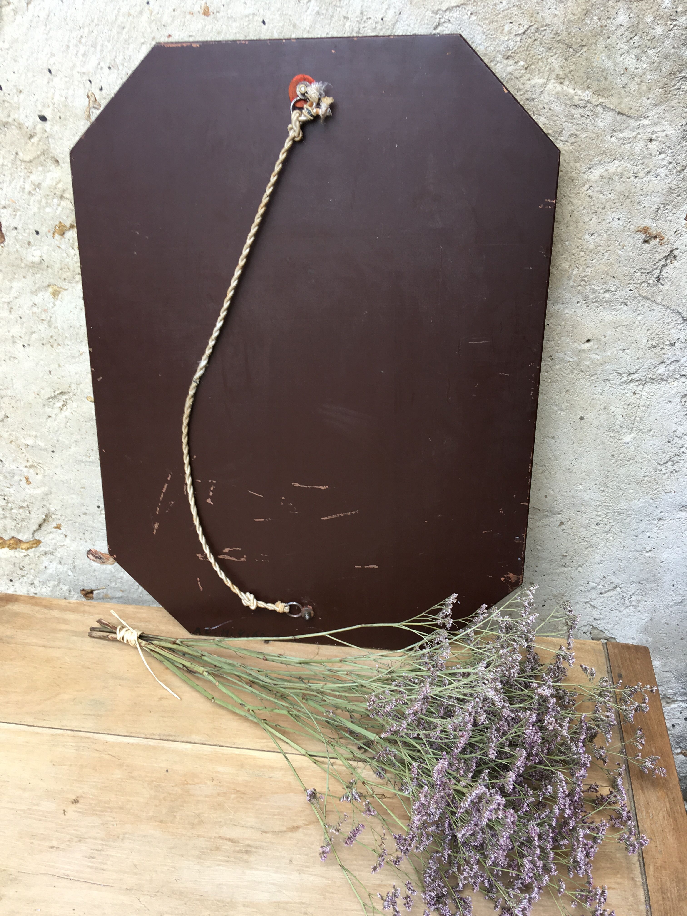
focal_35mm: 29
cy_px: 458
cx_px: 344
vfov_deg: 61.7
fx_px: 767
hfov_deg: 48.2
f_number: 2.2
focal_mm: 4.15
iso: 25
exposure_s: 1/125
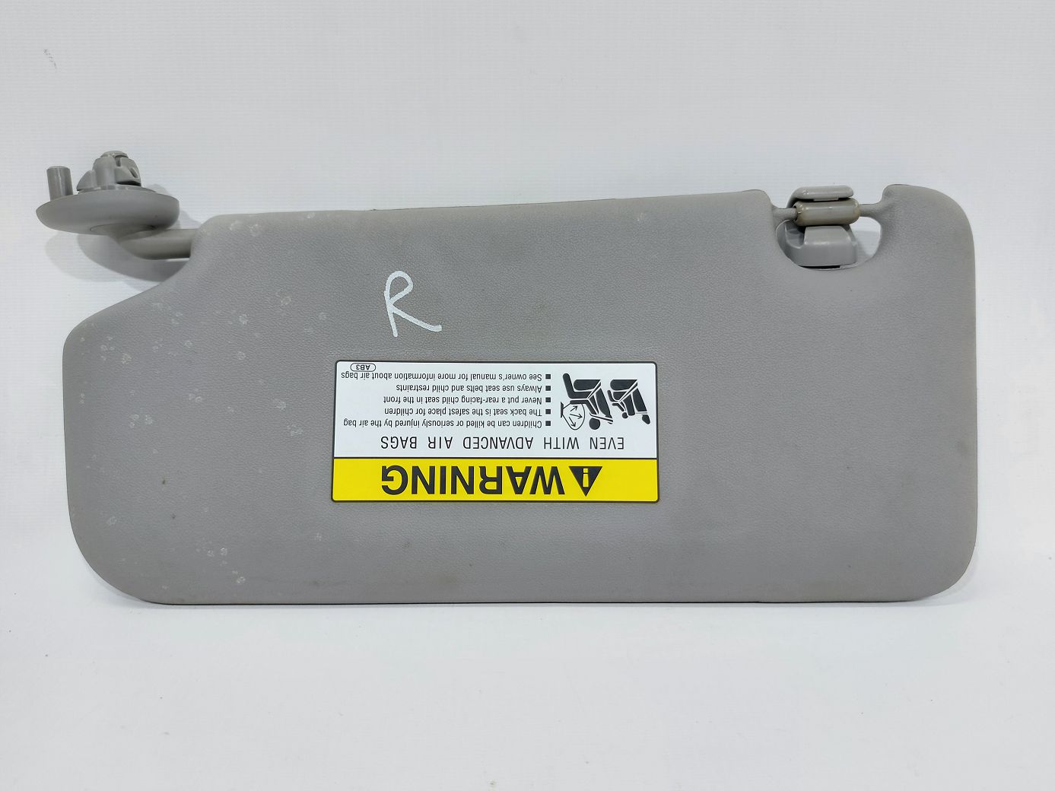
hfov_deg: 71.6
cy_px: 396
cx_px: 528
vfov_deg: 56.8
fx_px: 731
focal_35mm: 24
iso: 100
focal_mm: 5.23
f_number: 1.8
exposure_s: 1/50
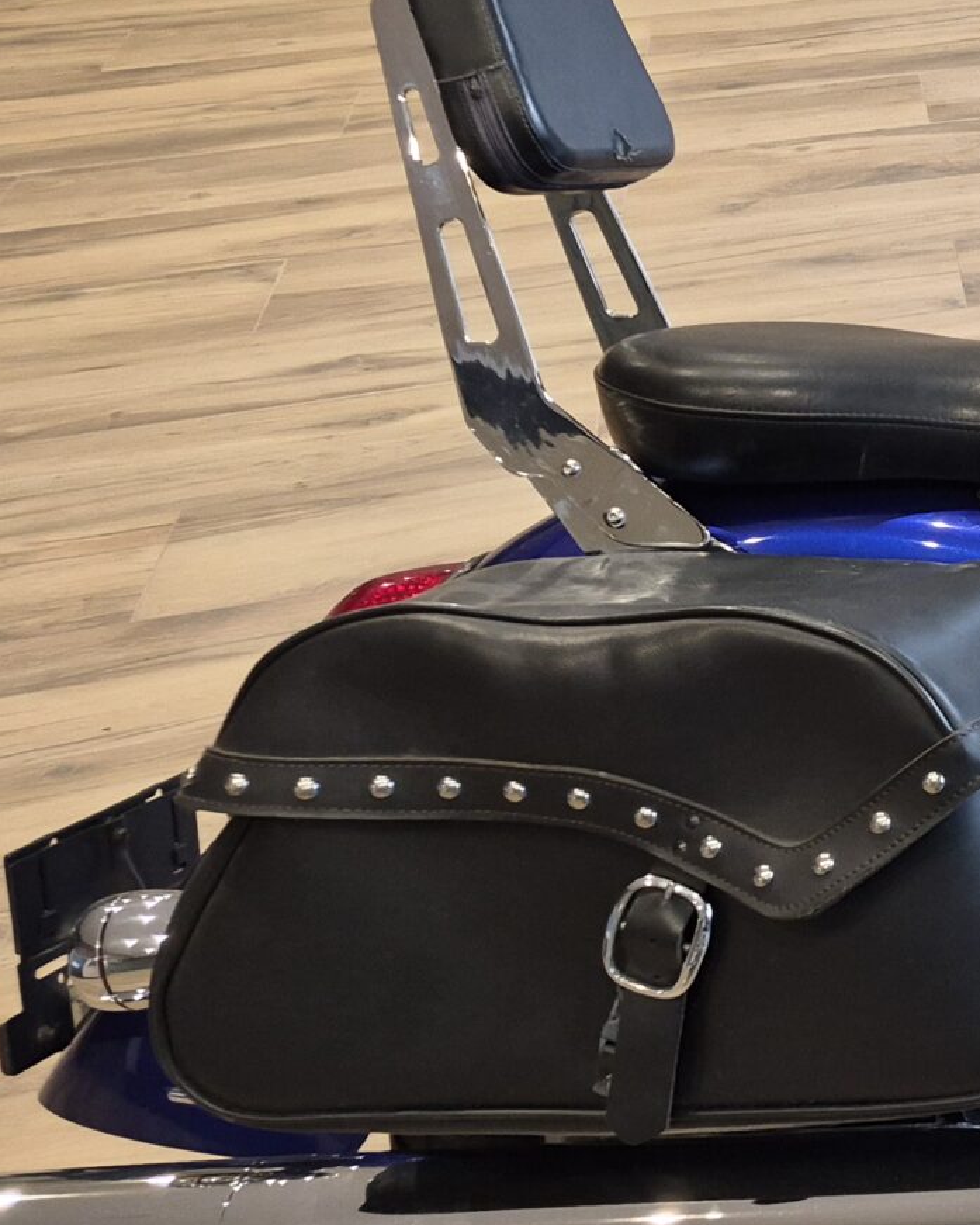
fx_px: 2392
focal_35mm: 66
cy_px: 442
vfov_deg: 28.6
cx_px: 1732
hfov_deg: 18.5
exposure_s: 1/100
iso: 400
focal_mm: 5.4
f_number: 1.8
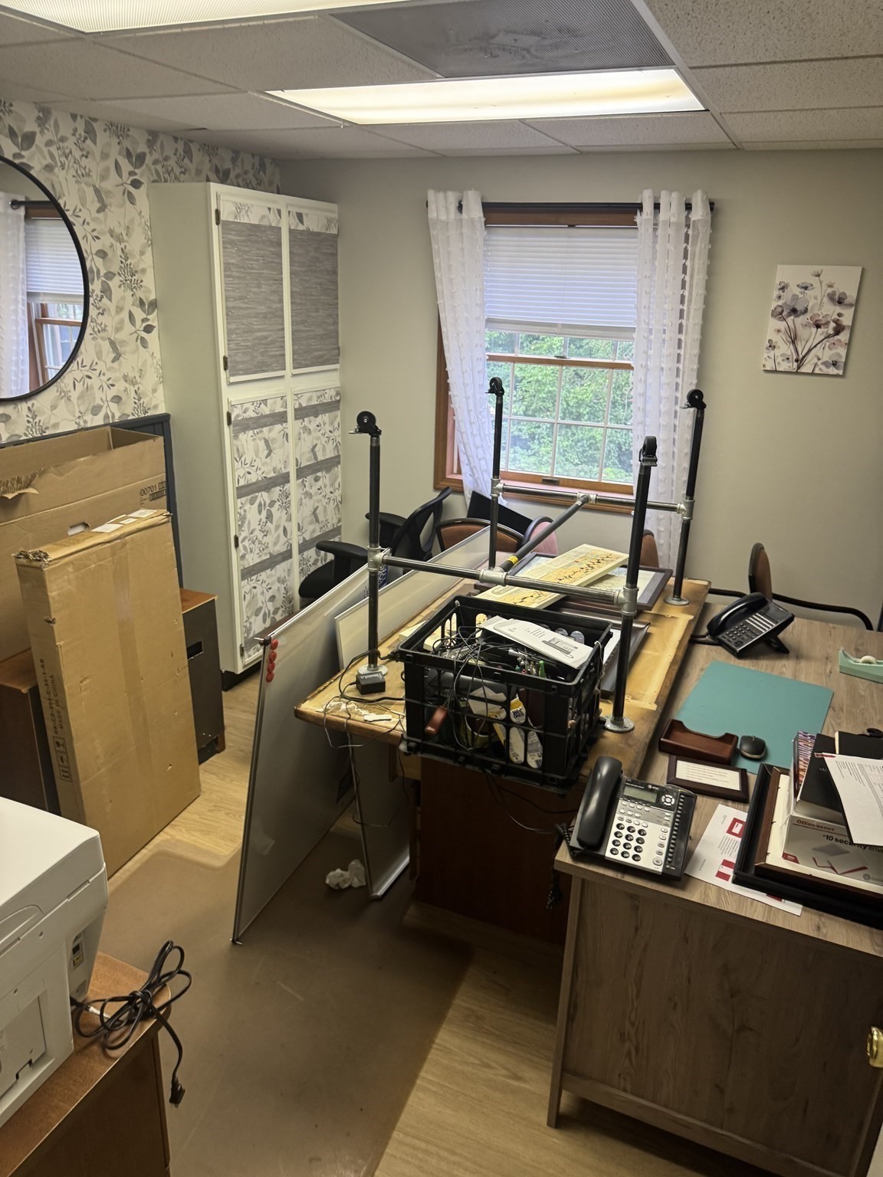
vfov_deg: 71.6
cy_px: 588
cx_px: 442
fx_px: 816
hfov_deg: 56.8
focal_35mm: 24
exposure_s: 1/60
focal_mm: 6.76
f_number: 1.78
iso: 160
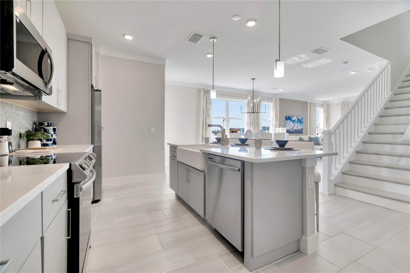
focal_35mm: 16
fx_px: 182
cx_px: 205
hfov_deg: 96.7
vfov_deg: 73.7
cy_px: 136
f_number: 6.3
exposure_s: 1/30
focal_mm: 16
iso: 200
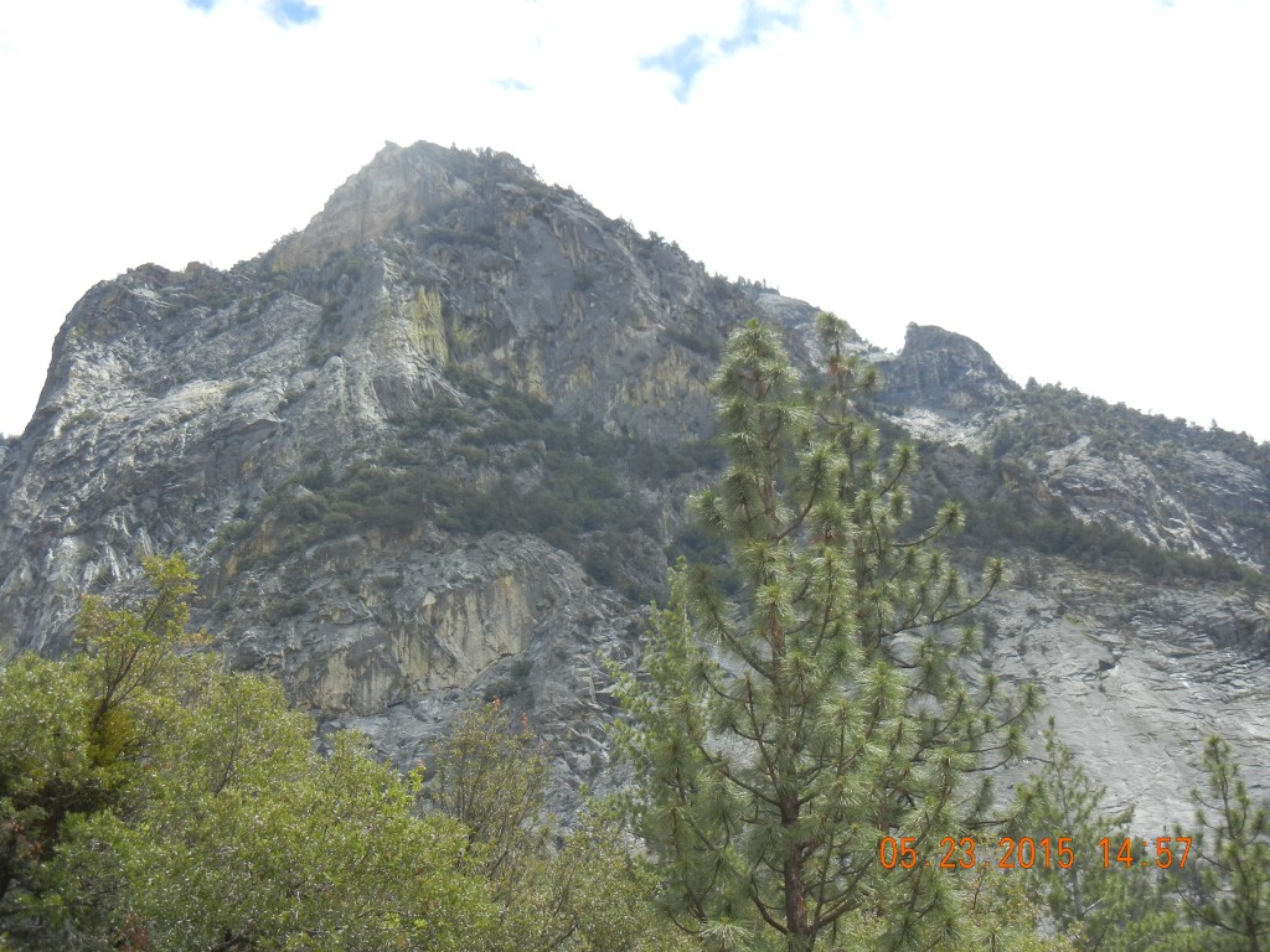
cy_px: 476
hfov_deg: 36.8
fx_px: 1908
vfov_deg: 28.0
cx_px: 635
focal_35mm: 52
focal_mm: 9.3
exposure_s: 1/780
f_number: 3.9
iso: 160
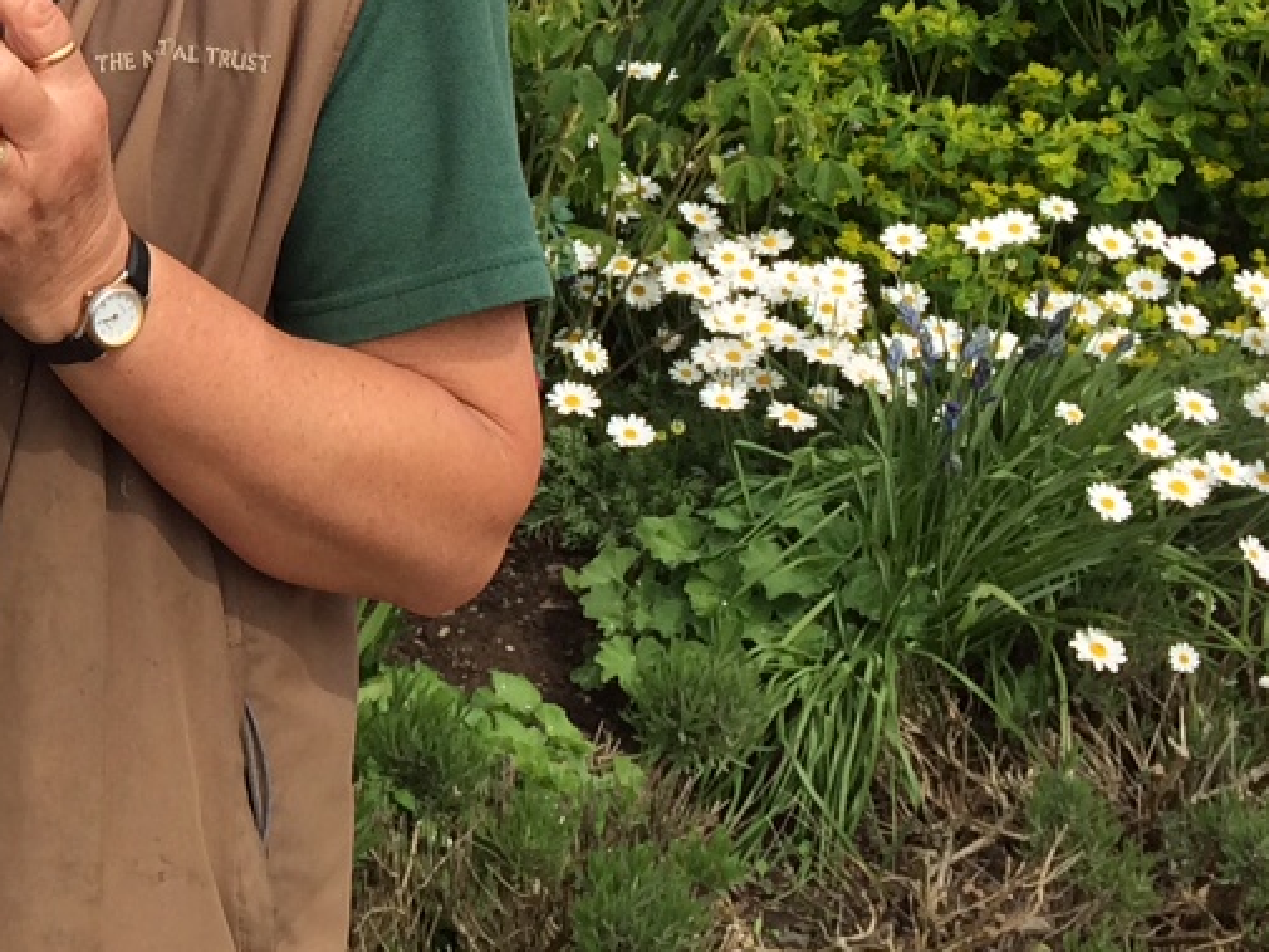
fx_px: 3557
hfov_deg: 18.8
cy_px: -35
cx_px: -384
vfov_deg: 15.0
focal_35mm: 97
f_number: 2.2
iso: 32
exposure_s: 1/1580
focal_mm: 4.12
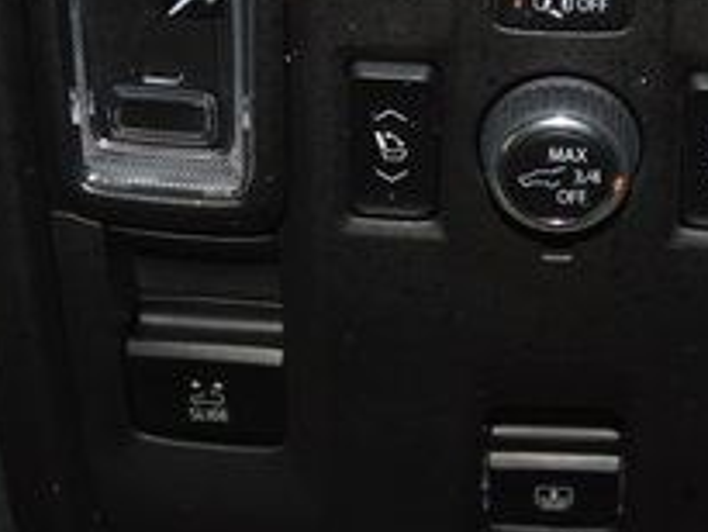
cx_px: 559
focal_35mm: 81
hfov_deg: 23.8
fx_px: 1658
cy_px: 136
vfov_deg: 18.1
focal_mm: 18
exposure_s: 1/60
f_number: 3.5
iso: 560
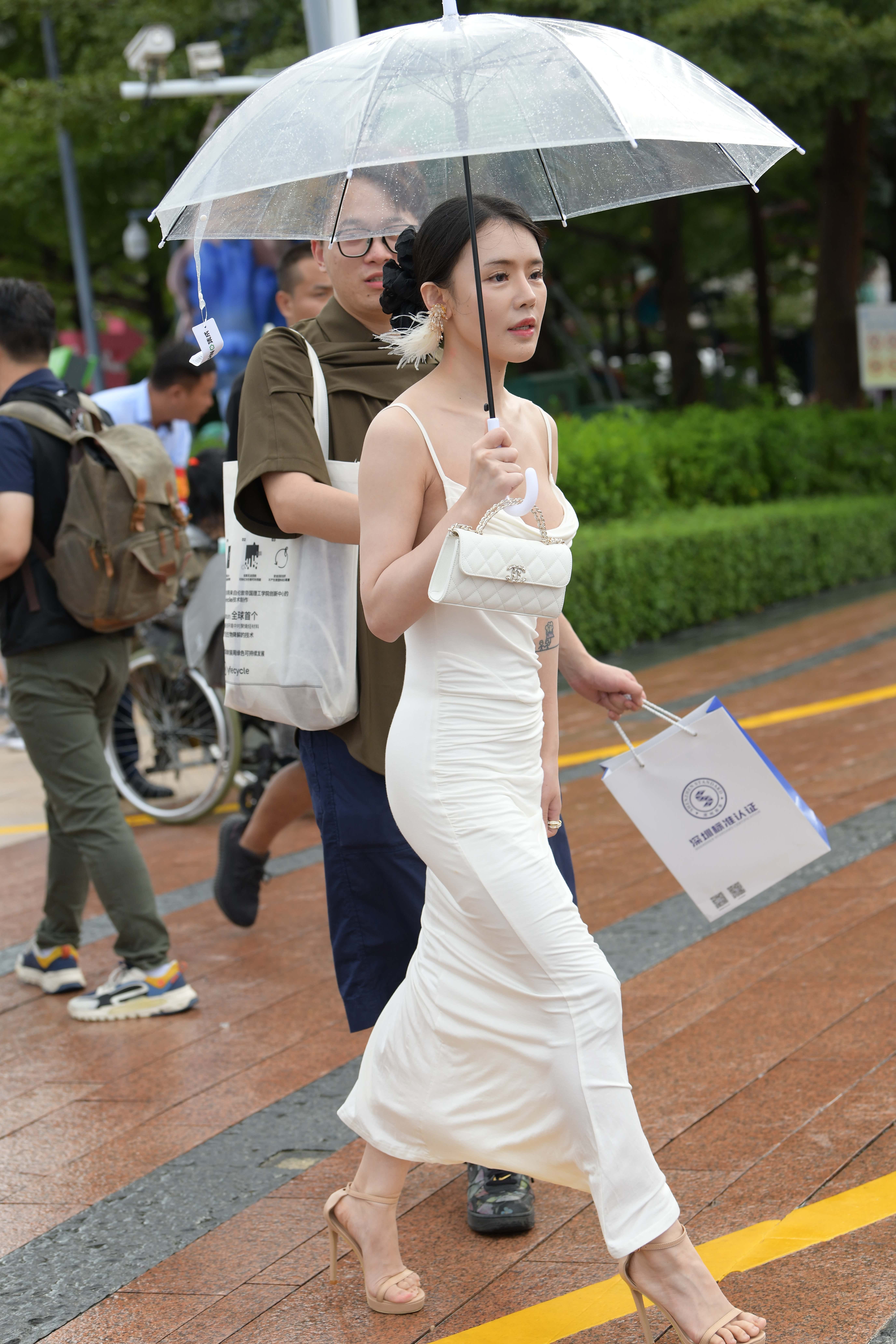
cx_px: 448
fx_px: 3173
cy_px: 672
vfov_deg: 23.9
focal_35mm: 85
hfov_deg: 16.1
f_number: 5
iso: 500
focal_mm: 85
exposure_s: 1/640
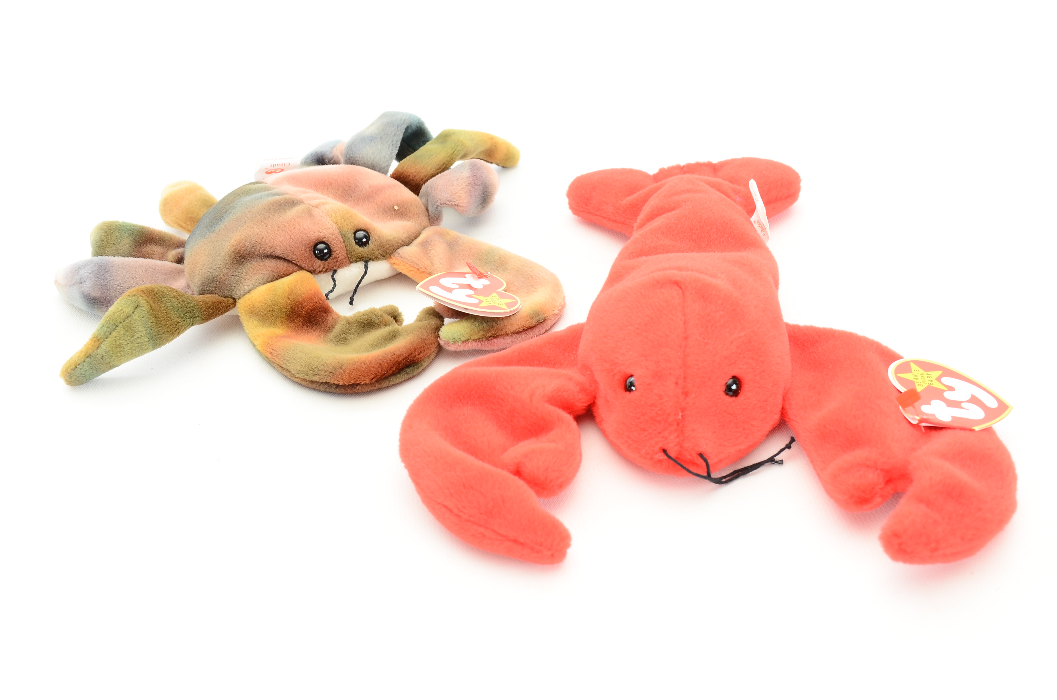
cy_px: 350
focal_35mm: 44
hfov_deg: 45.0
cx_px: 528
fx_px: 1275
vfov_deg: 30.7
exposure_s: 1/80
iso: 250
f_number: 10
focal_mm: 29
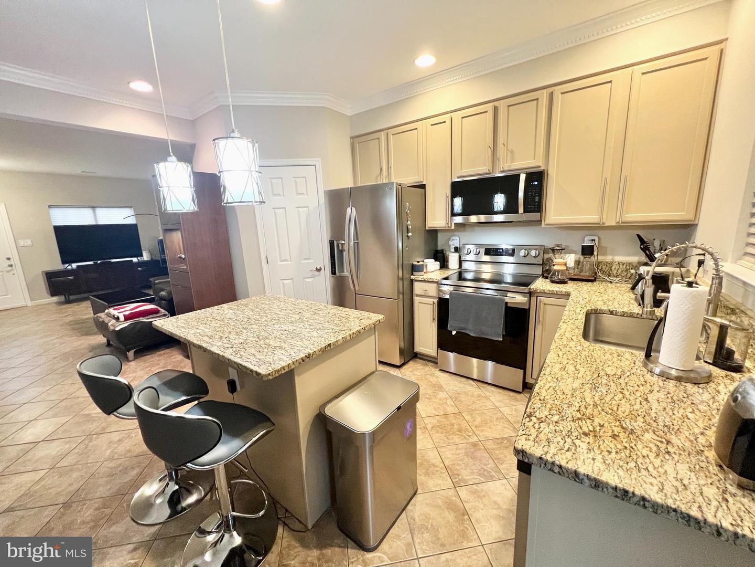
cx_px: 378
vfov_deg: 89.9
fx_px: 284
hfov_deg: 106.2
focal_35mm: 13
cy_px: 284
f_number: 1.8
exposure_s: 1/60
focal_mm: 1.57
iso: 320
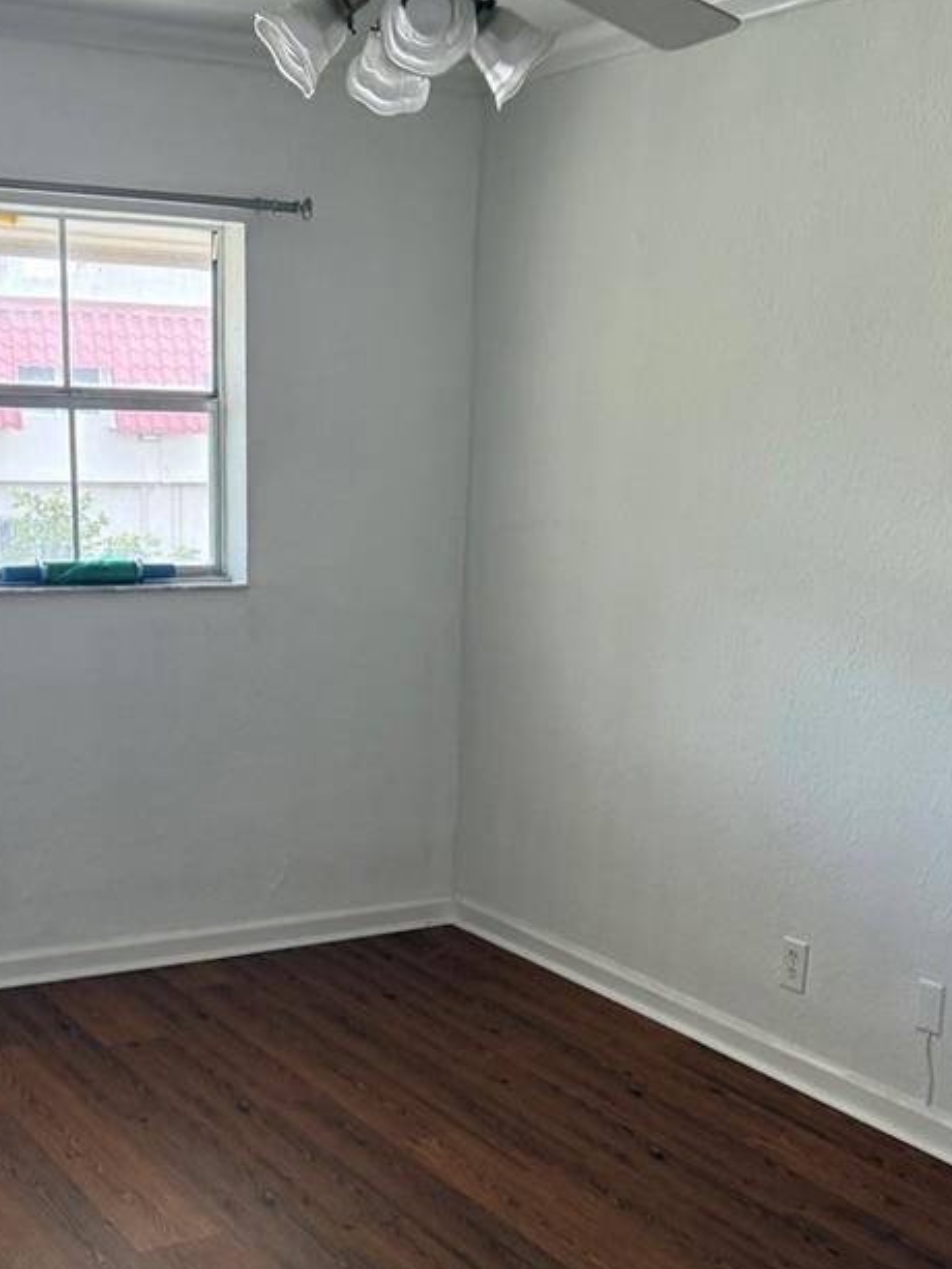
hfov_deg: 30.8
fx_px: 1723
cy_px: 901
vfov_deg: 39.7
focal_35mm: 47
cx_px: 370
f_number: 1.78
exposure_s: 1/102
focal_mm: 6.76
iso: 200
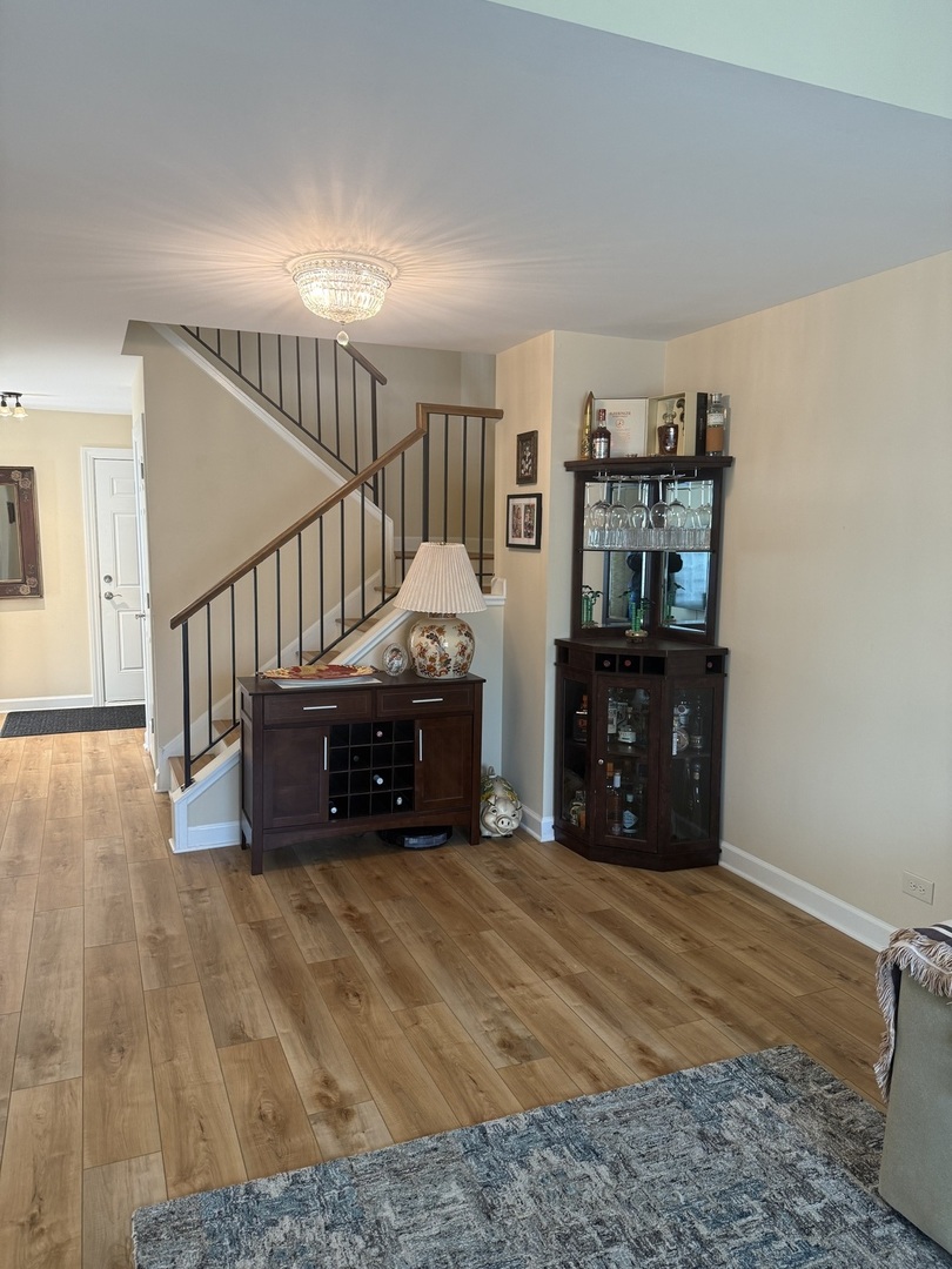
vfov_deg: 71.6
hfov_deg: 56.8
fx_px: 880
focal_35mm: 24
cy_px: 634
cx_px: 476
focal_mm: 6.76
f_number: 1.78
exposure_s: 1/60
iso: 160
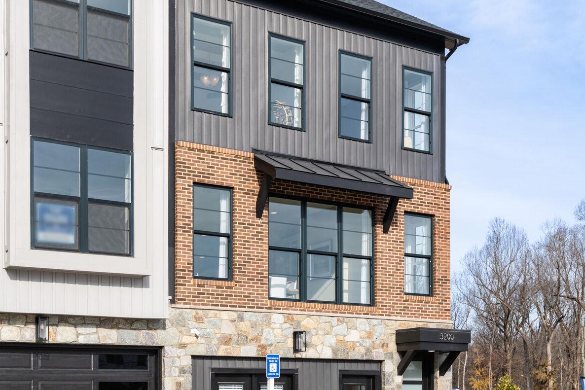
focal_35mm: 51
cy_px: 212
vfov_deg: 26.5
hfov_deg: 38.7
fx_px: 829
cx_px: 234
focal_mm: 35
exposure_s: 1/640
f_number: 8
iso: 200
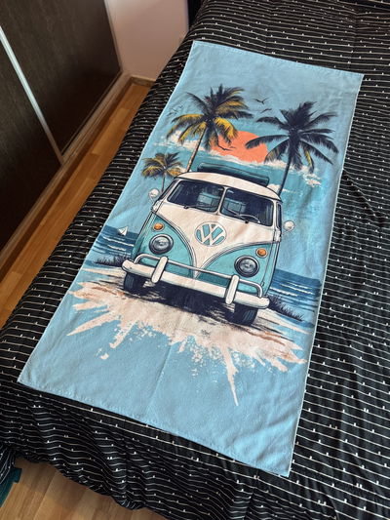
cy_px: 260
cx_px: 195
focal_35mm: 24
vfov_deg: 71.6
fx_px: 360
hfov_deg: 56.8
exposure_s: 1/50
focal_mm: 6.76
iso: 500
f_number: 1.78
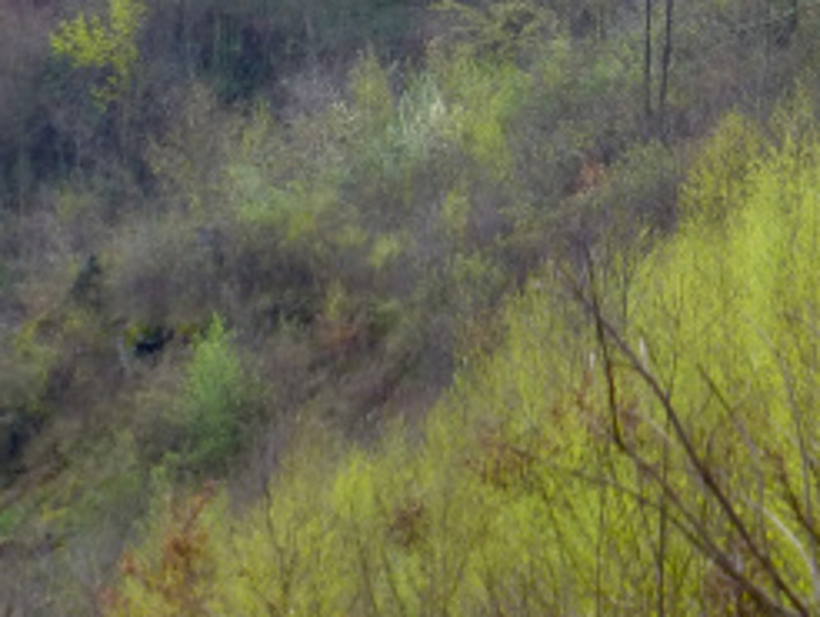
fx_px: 9793
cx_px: 680
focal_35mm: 413
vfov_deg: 3.6
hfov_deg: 4.8
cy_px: -253
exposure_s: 1/80
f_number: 5.3
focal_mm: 20.6
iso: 125
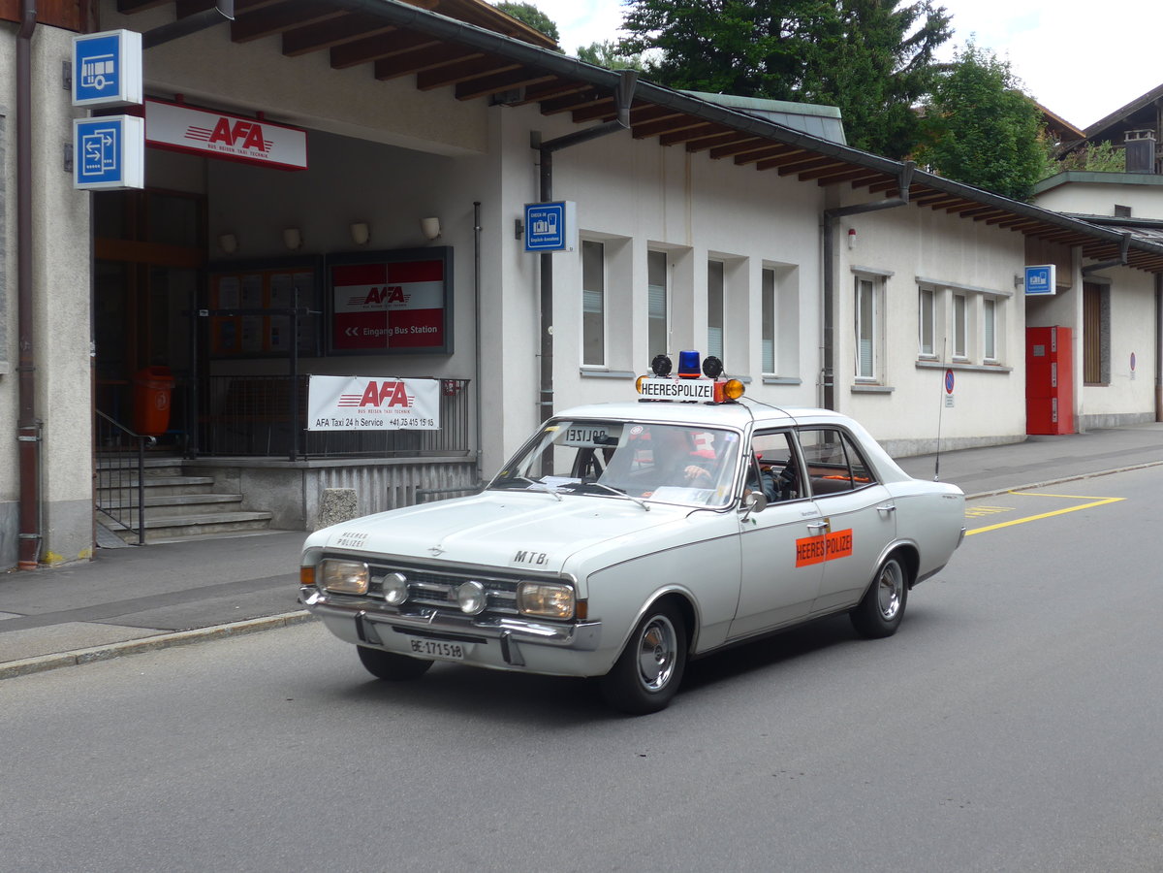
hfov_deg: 34.9
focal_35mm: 55
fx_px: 1848
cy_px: 436
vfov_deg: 26.6
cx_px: 582
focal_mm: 11.3
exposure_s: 1/400
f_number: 3.4
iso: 80
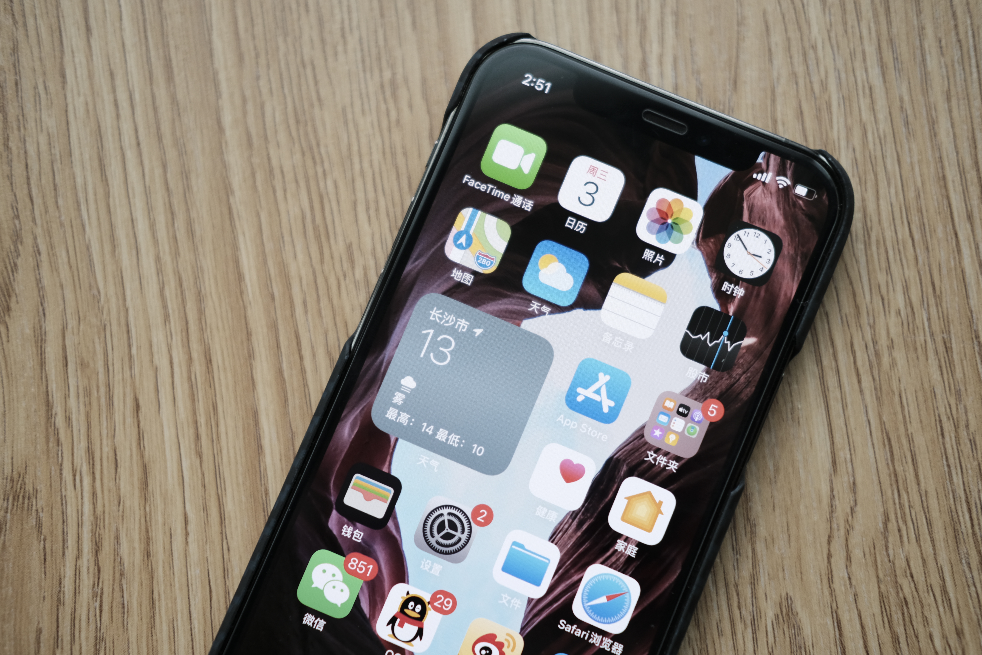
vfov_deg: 25.5
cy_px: 328
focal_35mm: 53
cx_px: 491
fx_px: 1446
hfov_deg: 37.5
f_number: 2
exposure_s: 1/250
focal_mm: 35
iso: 800
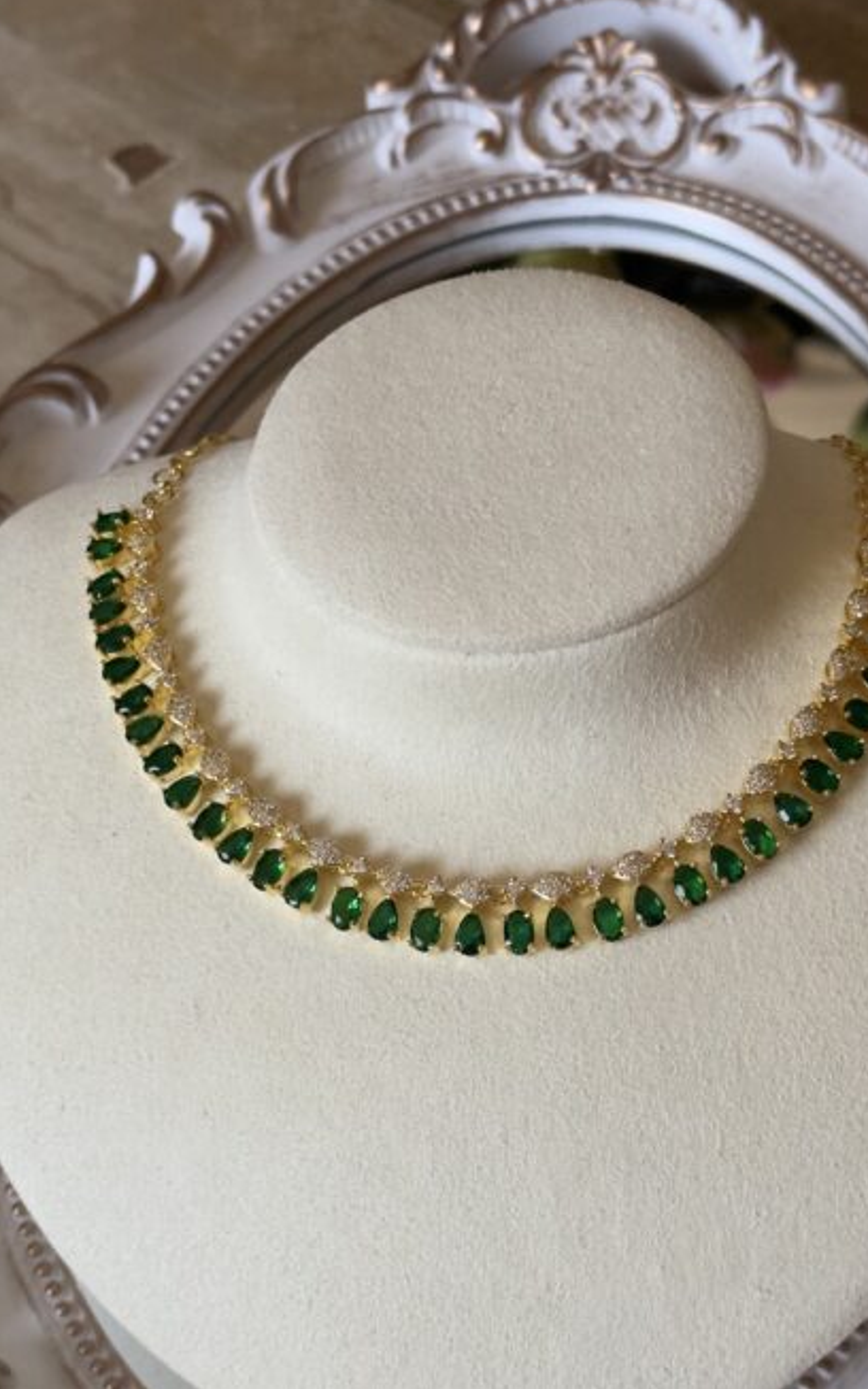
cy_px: 682
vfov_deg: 38.9
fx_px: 1969
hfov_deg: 24.8
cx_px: 491
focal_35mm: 52
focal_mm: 6.86
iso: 160
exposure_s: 1/60
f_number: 1.78
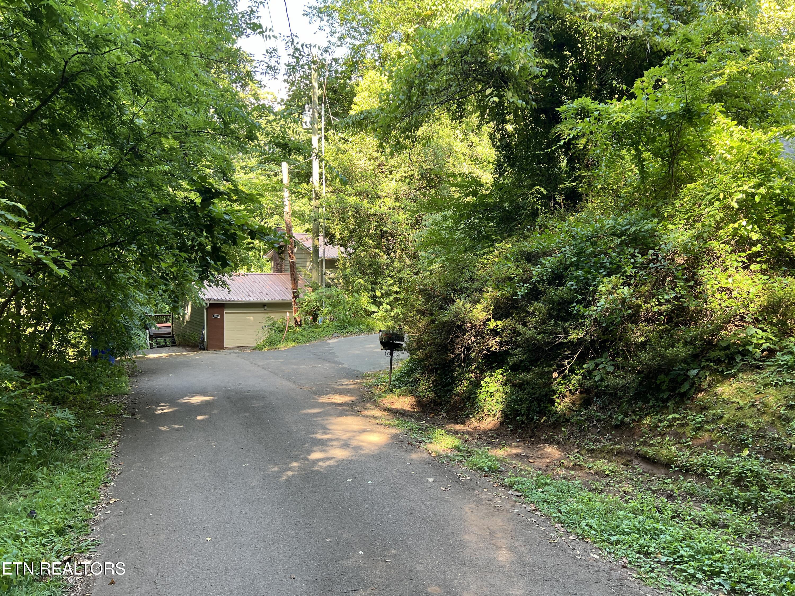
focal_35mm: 26
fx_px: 597
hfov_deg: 67.3
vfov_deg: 53.1
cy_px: 298
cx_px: 398
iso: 50
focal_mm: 5.7
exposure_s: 1/121
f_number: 1.5
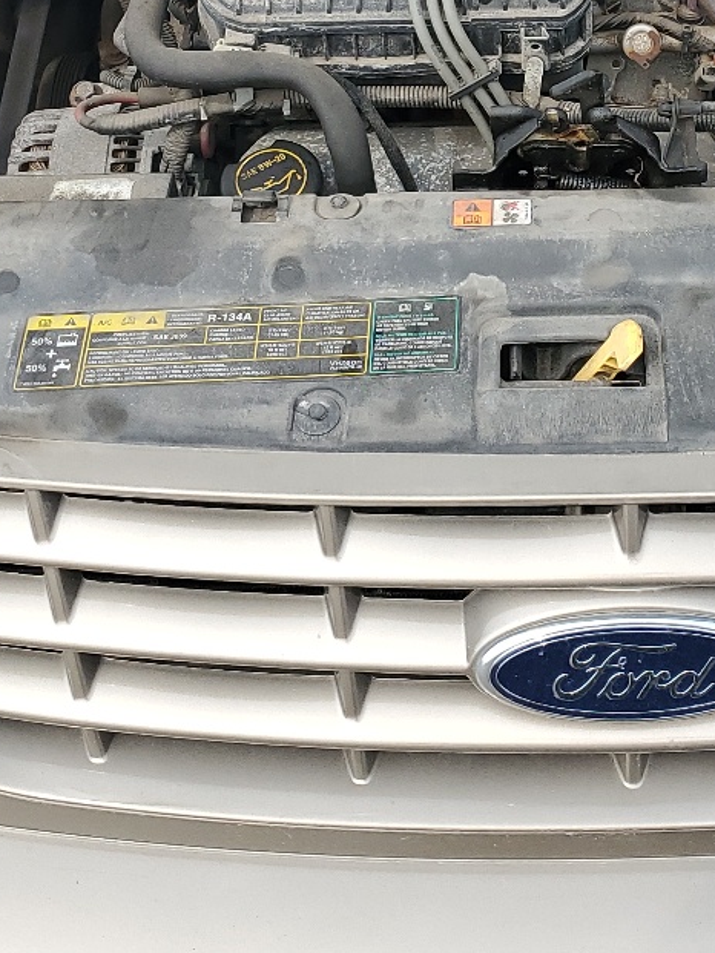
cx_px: 591
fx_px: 1845
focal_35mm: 67
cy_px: 84
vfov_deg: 27.8
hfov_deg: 21.6
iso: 50
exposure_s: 1/1250
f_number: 1.5
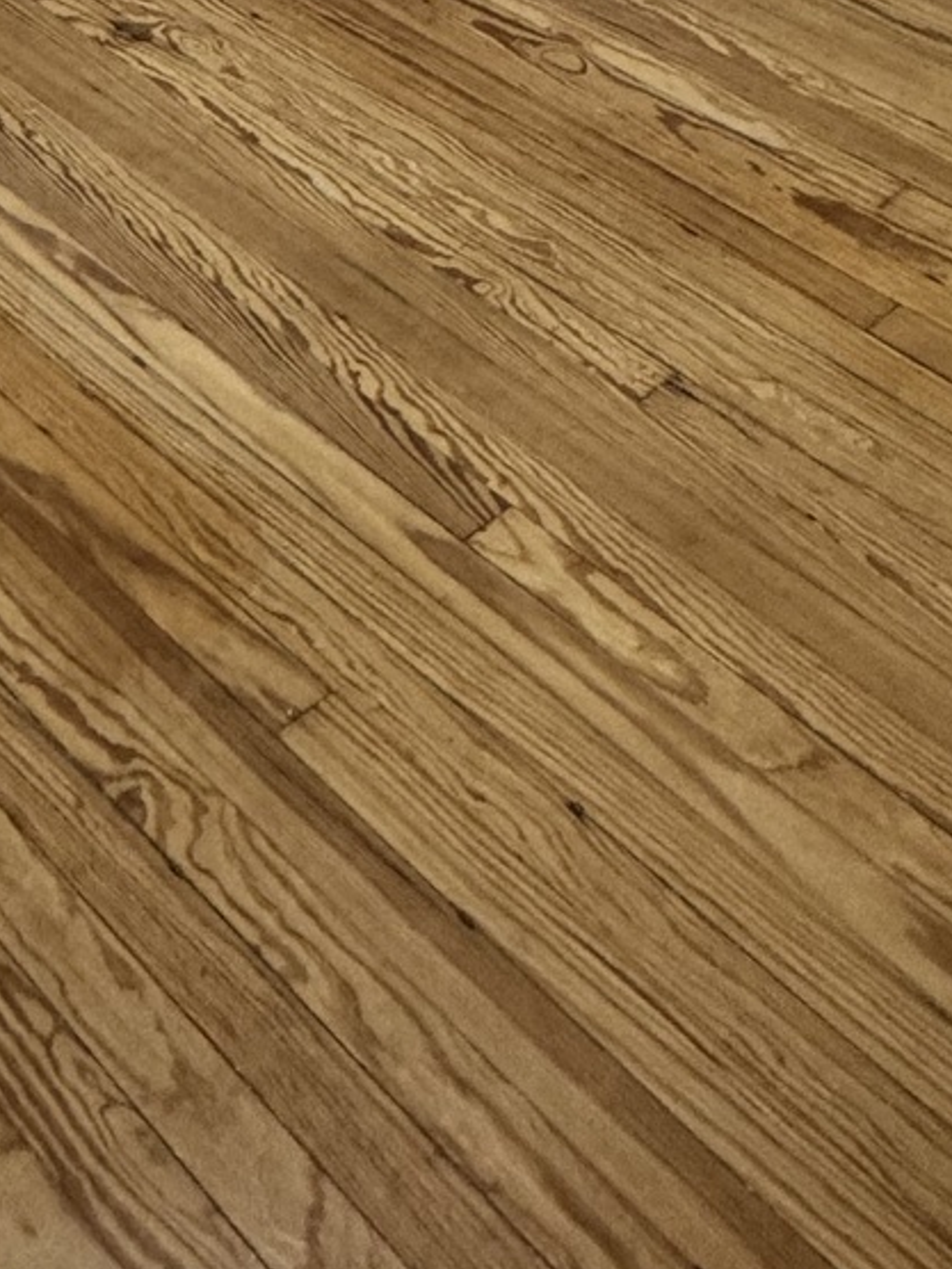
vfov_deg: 26.2
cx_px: 272
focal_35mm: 58
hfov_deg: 25.0
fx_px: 2127
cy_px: -536
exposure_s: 1/60
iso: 250
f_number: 2.2
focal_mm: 2.22
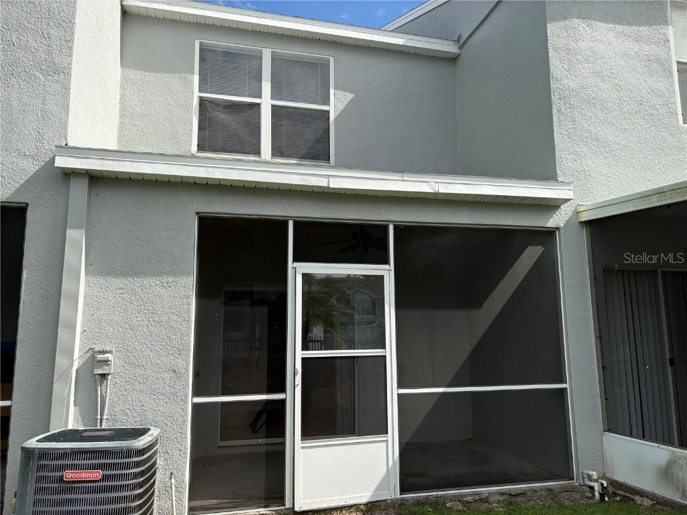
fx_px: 516
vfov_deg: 53.1
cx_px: 344
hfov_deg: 67.3
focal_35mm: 26
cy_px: 258
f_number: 1.6
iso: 50
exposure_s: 1/2639
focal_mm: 5.96
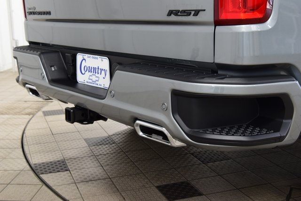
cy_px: 100
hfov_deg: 38.9
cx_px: 150
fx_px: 426
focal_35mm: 51
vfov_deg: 26.5
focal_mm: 34
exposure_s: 1/15
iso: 800
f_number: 6.3
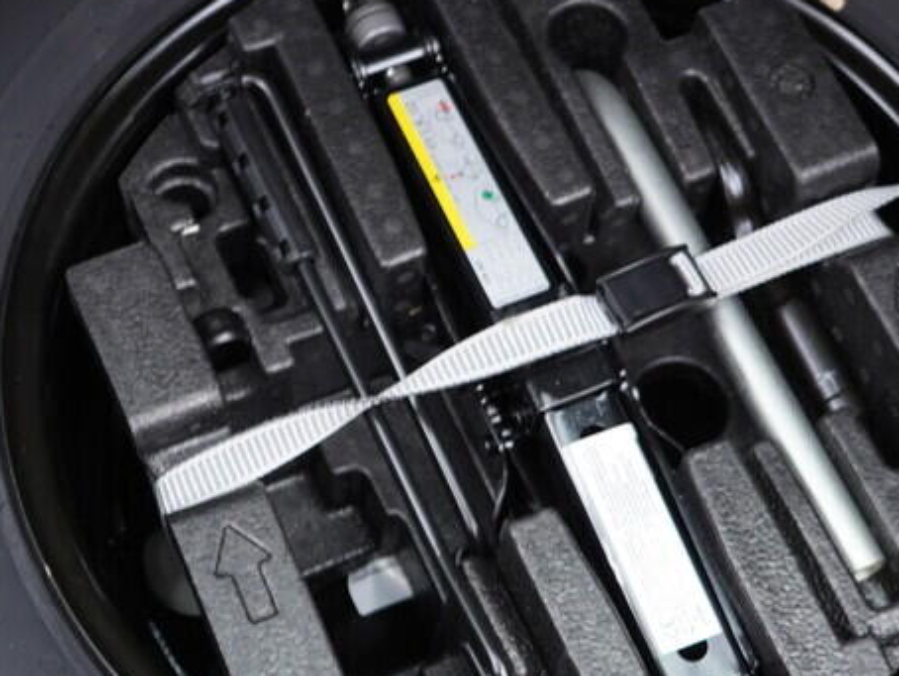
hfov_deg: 25.0
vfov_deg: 18.9
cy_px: 380
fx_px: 2027
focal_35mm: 78
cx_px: 406
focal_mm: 24
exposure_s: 1/40
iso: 400
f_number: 2.8
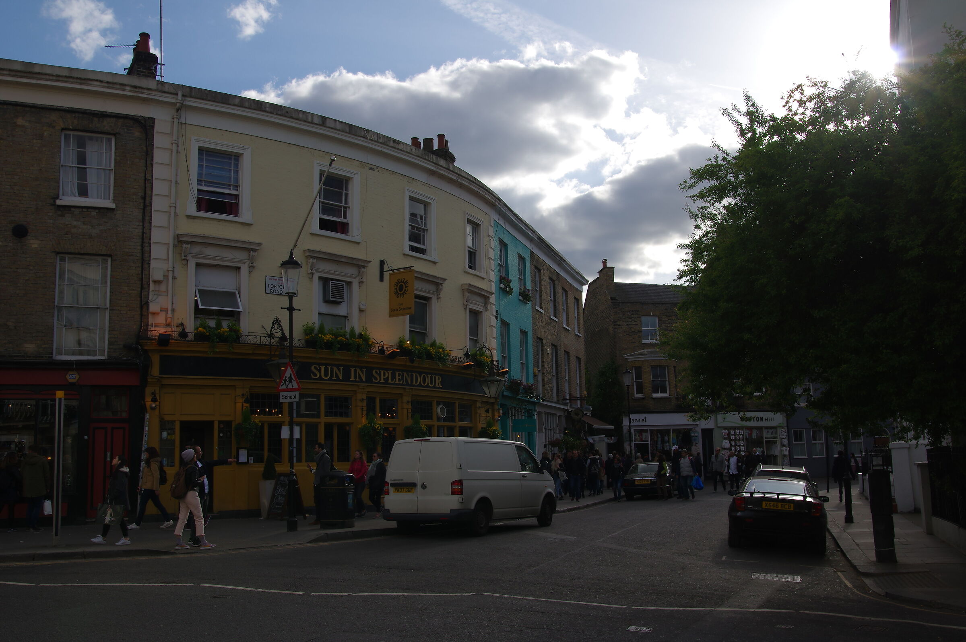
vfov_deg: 38.8
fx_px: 912
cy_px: 321
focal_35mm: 34
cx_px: 483
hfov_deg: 55.8
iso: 100
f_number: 9
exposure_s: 1/320
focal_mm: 23
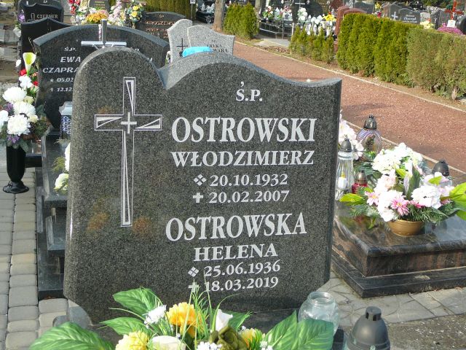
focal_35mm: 49
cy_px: 175
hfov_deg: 38.9
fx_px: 660
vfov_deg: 29.7
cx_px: 233
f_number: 3.4
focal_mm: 7.3
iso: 80
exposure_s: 1/160
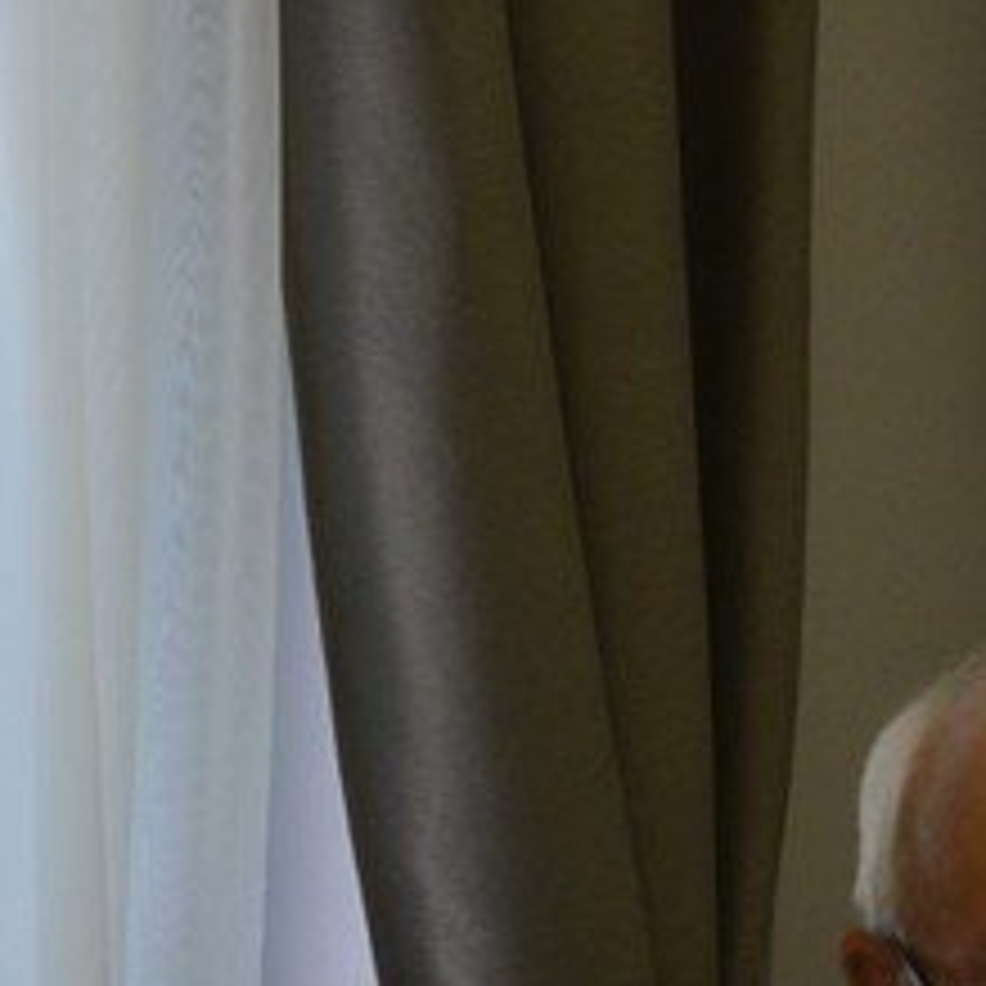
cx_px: -432
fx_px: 6510
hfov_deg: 8.5
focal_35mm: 202
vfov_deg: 8.6
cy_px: 1004
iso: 4000
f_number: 8
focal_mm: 62
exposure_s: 1/250
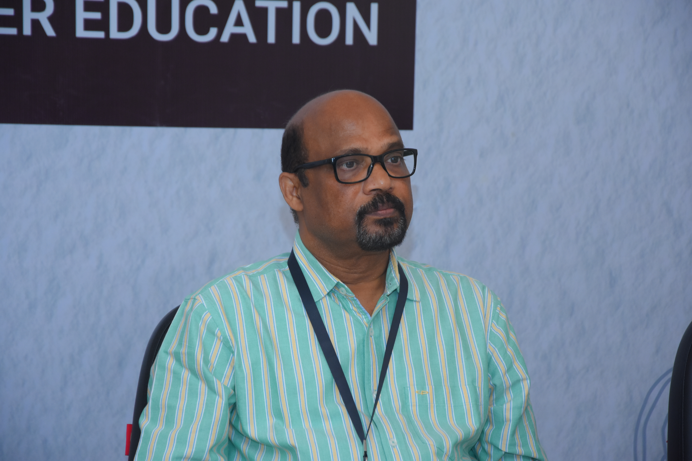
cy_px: 230
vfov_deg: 8.7
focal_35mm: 158
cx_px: 346
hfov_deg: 13.0
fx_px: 3027
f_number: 5.6
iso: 1000
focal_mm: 105
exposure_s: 1/200
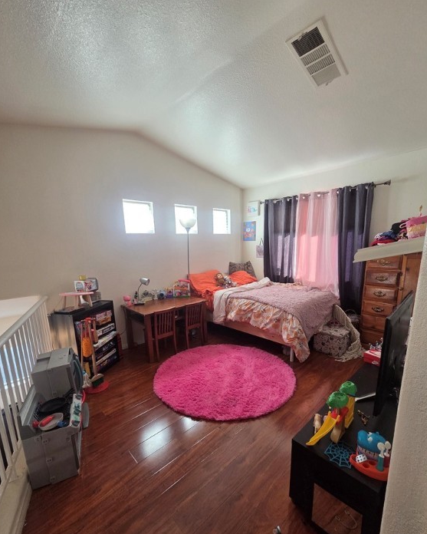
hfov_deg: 88.0
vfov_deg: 100.4
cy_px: 292
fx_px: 221
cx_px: 212
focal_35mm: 14
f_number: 2.2
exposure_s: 1/120
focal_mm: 2.2
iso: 250
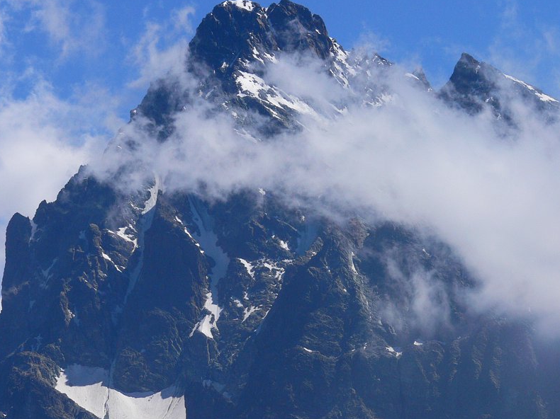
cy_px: 183
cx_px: 309
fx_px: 3461
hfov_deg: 9.3
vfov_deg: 6.9
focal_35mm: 214
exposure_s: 1/500
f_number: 8
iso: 80
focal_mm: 34.9
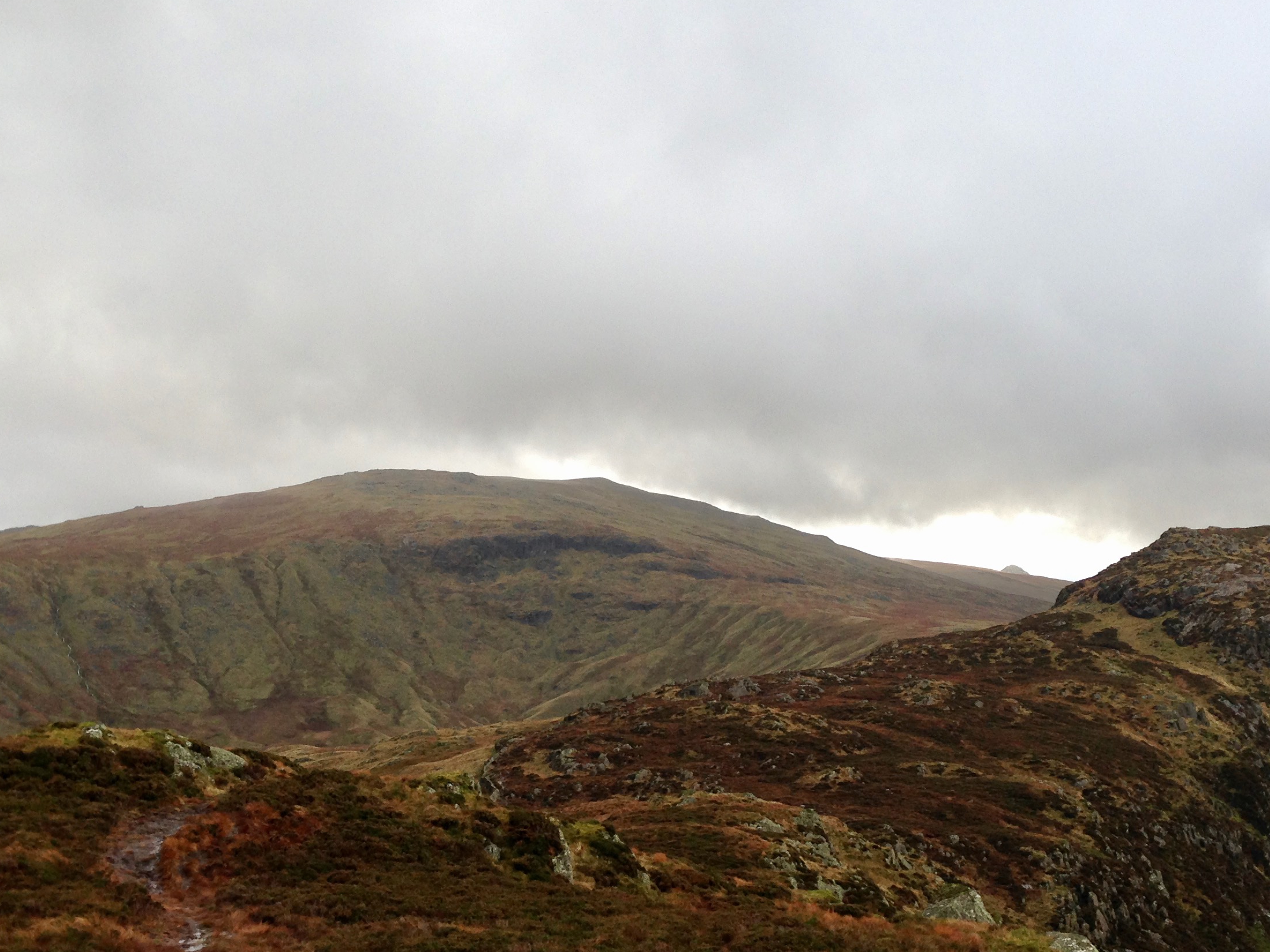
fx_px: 1798
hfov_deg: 38.8
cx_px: 715
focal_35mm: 49
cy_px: 587
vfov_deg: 29.6
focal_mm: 4.12
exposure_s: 1/175
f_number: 2.4
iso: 50
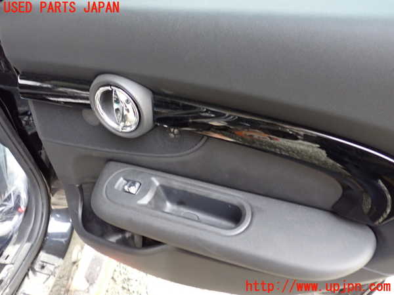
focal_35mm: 30
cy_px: 148
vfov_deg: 46.8
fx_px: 341
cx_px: 197
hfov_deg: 60.0
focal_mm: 5.4
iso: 800
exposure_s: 1/30
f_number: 2.3
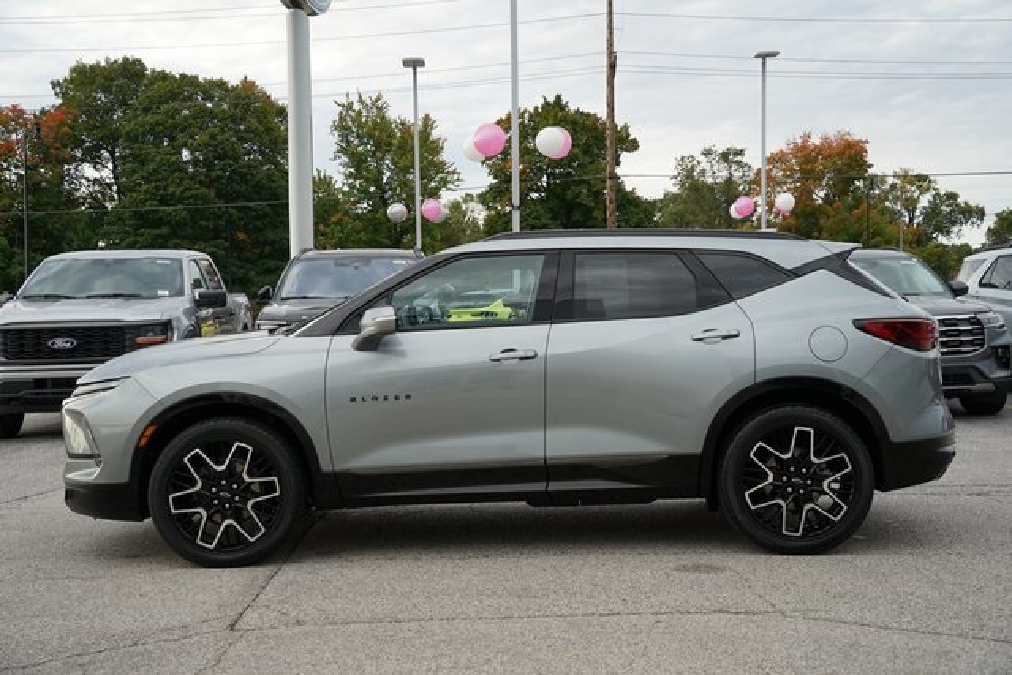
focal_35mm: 46
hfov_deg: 42.7
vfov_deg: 29.3
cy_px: 338
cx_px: 506
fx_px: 1293
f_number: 6.3
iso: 160
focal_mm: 46
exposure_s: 1/160
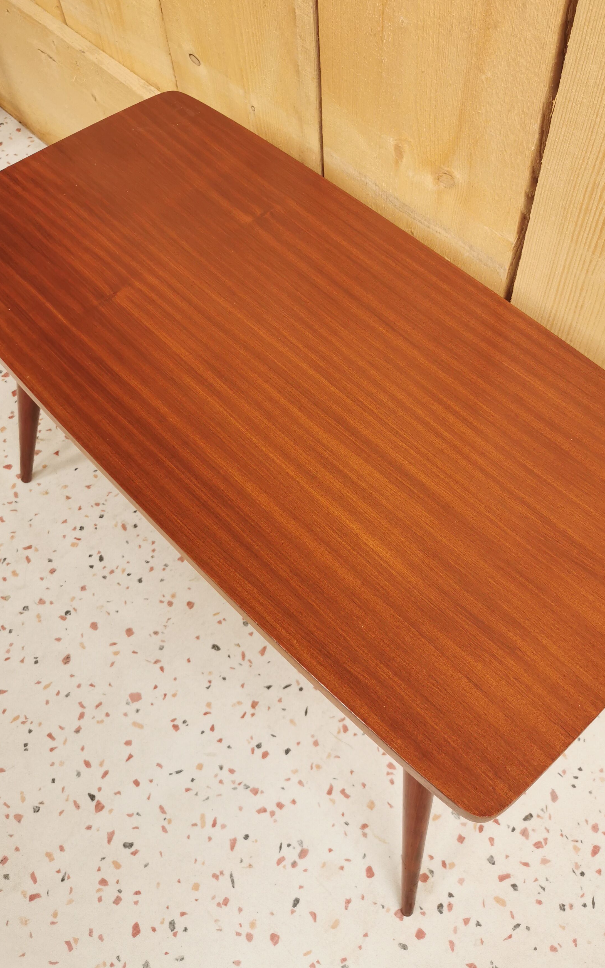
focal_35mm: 30
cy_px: 474
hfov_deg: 41.7
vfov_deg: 62.9
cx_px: 348
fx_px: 791
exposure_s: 1/100
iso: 80
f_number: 1.8
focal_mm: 5.58
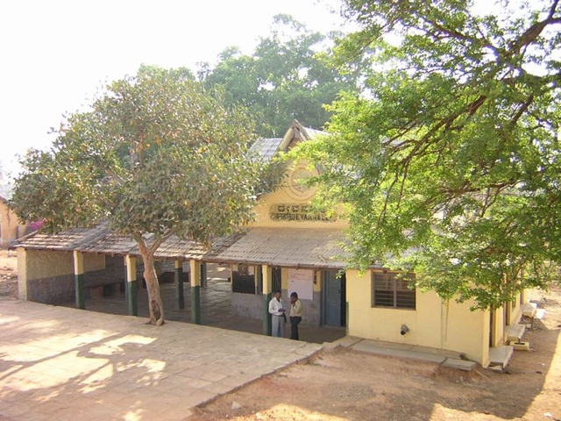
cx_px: 280
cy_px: 210
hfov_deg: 51.4
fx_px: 583
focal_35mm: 36
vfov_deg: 39.7
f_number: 2.6
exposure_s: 1/201
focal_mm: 4.7
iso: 100
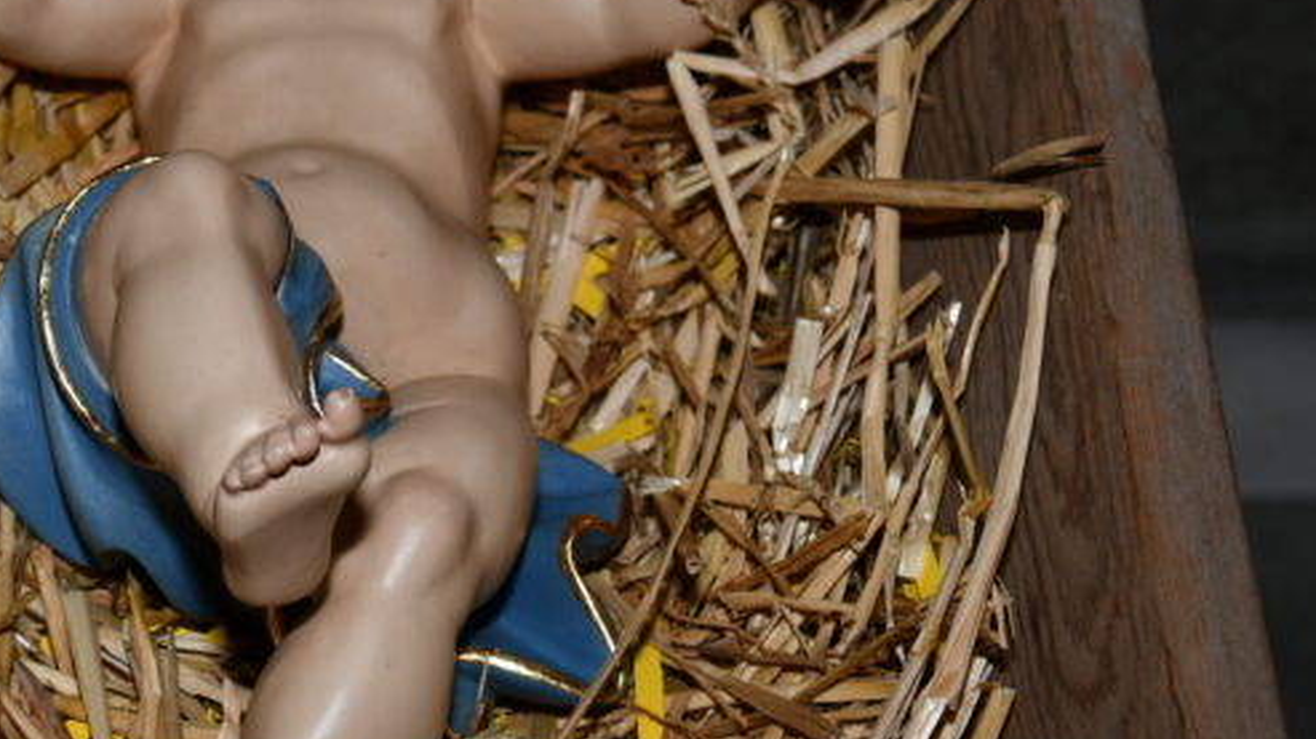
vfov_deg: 11.4
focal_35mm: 106
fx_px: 3698
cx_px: 240
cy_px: 195
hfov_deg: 19.9
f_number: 4.5
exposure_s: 1/60
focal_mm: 35
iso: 160
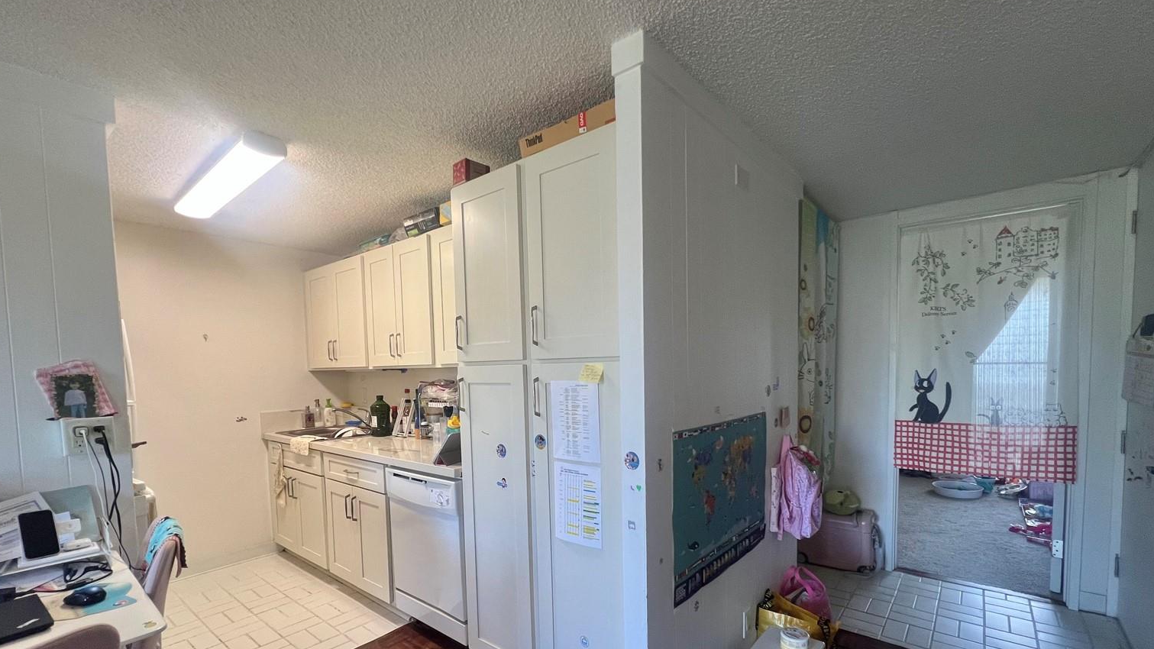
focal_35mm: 15
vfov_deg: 69.6
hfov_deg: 102.9
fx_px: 459
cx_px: 600
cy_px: 399
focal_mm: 1.57
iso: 160
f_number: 1.8
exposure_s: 1/120
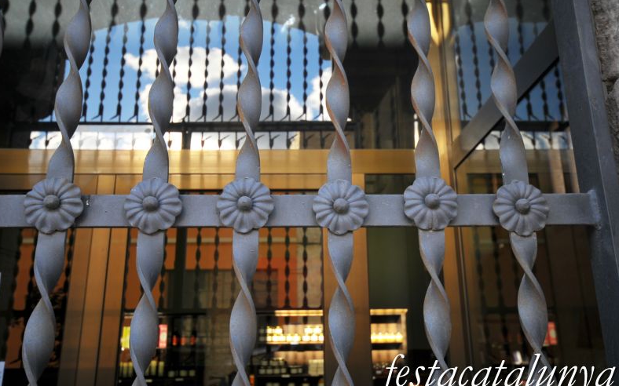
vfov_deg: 40.6
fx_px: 523
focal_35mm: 31
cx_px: 306
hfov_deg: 61.2
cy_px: 193
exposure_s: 1/125
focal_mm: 20
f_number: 5.6
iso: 200
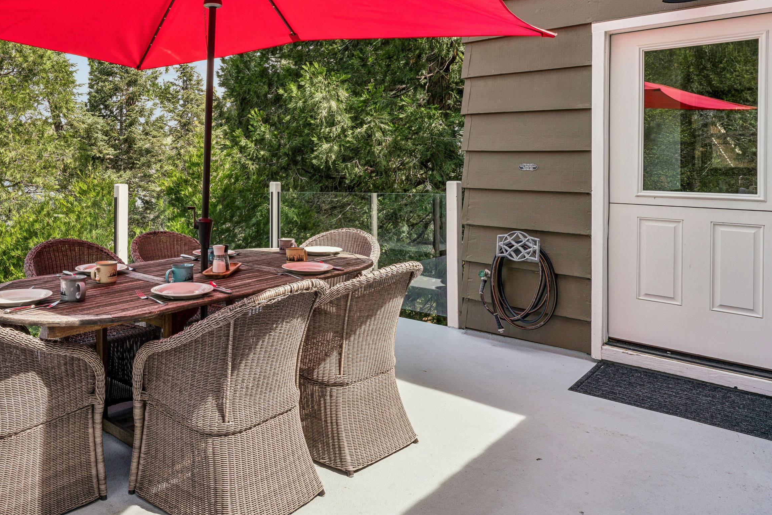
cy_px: 165
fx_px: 556
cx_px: 221
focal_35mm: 26
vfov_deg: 48.7
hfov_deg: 66.4
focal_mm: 16.6
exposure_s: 1/30
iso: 100
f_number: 13
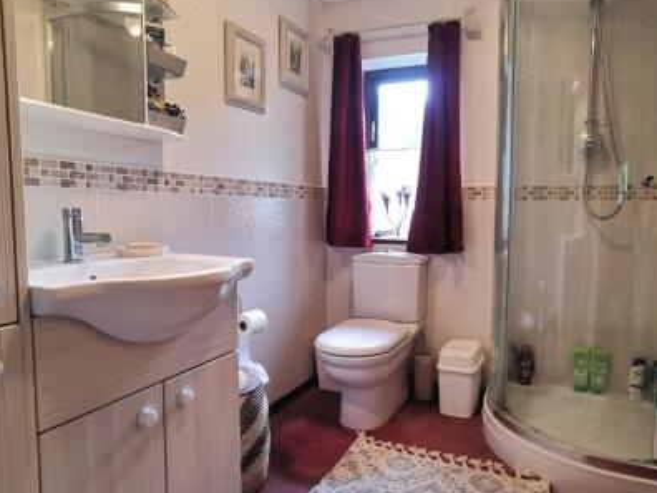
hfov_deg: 69.1
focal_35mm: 25
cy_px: 245
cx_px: 367
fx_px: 474
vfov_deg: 54.9
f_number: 2.2
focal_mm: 2.26
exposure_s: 1/33.3
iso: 400
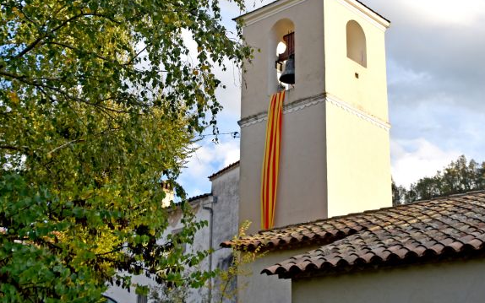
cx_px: 303
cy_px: 106
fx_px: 793
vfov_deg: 21.6
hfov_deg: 33.8
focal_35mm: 60
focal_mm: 22
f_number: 6.3
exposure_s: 1/250
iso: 100
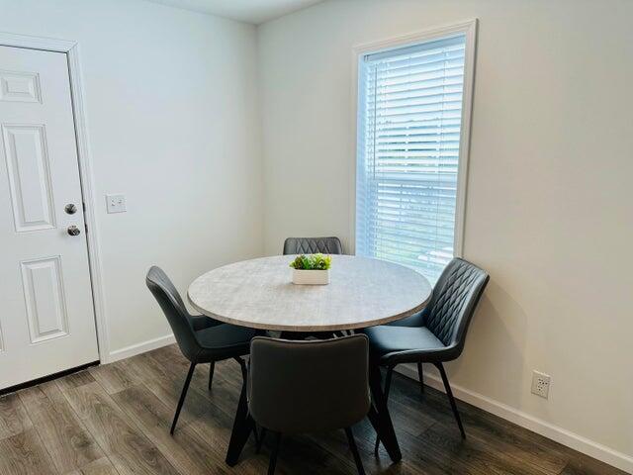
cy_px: 238
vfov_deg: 56.8
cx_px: 316
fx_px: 439
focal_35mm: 24
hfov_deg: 71.6
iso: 64
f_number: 1.78
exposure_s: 1/120
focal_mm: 6.86
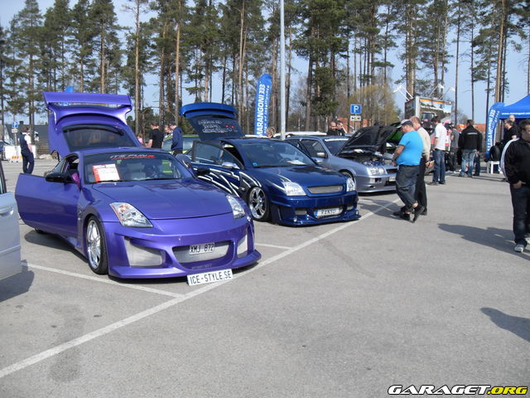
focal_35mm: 34
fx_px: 521
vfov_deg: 41.8
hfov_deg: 54.0
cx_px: 265
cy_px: 199
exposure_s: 1/180
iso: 80
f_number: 7
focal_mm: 6.3
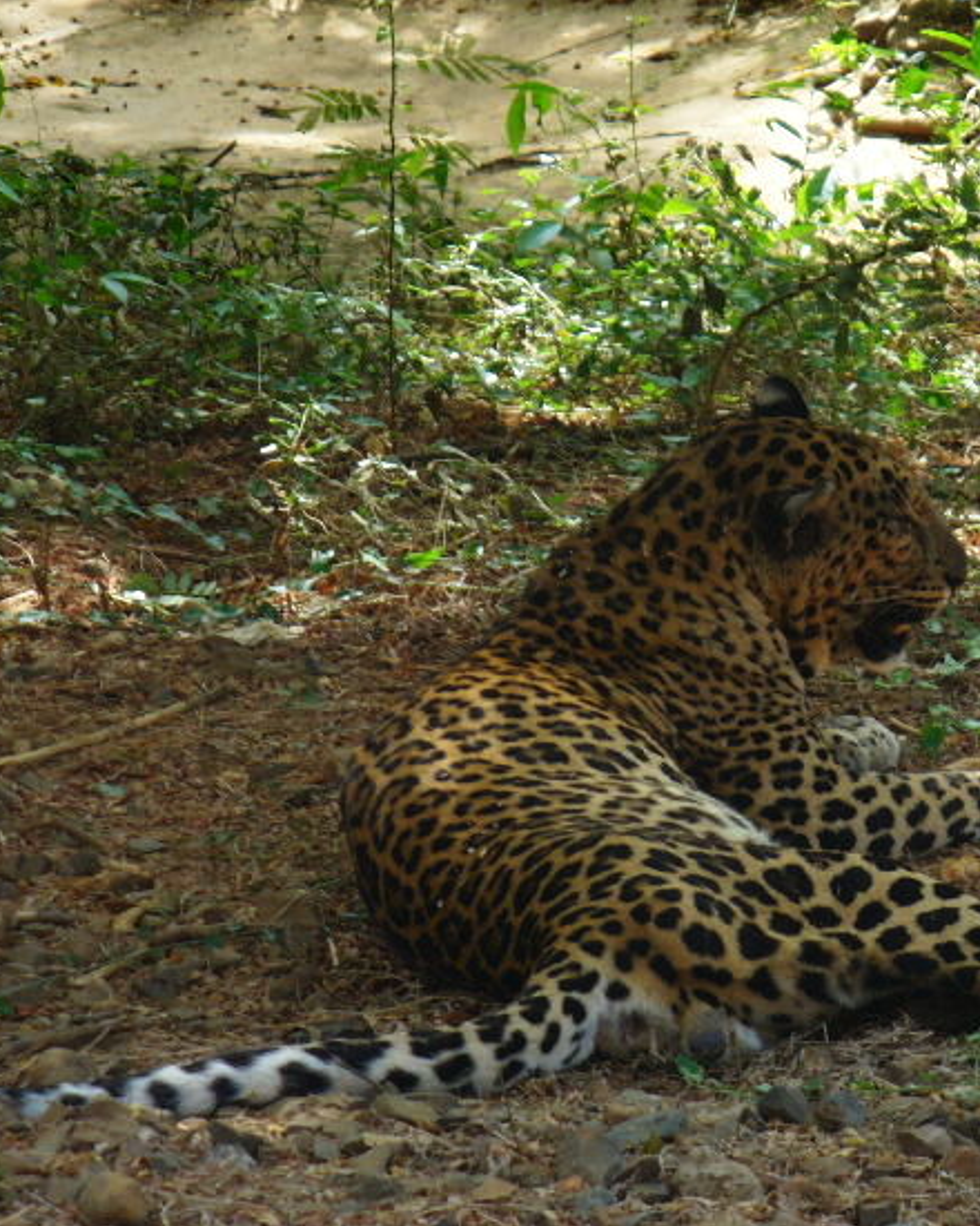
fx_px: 9354
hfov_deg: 6.0
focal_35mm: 258
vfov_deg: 7.5
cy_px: 614
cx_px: 771
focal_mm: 32.5
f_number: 4.4
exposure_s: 1/80
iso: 80
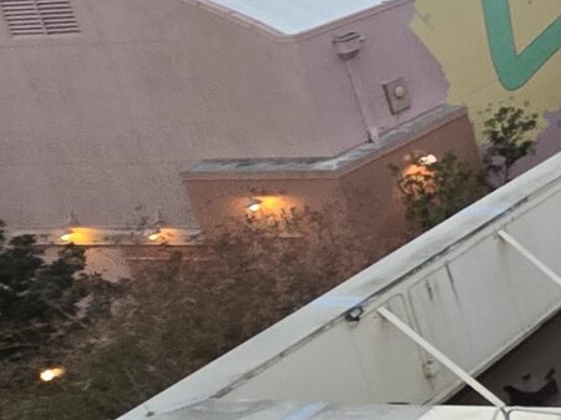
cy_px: 125
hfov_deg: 17.6
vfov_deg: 19.8
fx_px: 1199
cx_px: 1156
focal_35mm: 74
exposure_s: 1/60
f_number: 2.2
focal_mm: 2.2
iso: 250
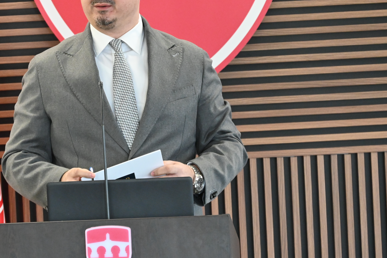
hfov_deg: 8.0
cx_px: 111
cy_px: 110
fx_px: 2781
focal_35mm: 259
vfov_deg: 5.3
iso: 3200
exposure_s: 1/90
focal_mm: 115
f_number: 6
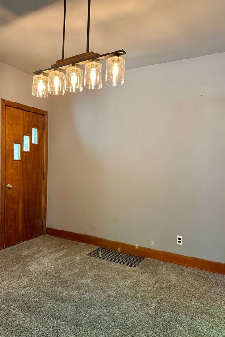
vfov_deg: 69.3
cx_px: 98
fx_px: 244
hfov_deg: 49.5
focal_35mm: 26
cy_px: 162
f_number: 1.78
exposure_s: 1/60
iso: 400
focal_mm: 6.86
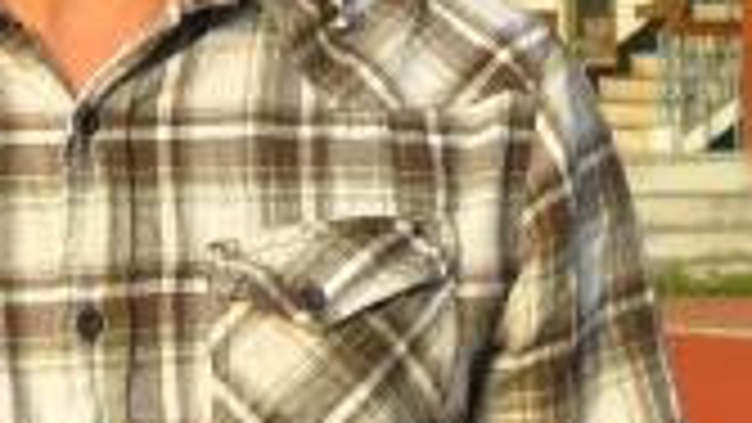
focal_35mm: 146
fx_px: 2912
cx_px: 257
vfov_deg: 8.3
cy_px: 274
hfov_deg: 14.7
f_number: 8.9
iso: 100
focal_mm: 6.2
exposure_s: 1/90
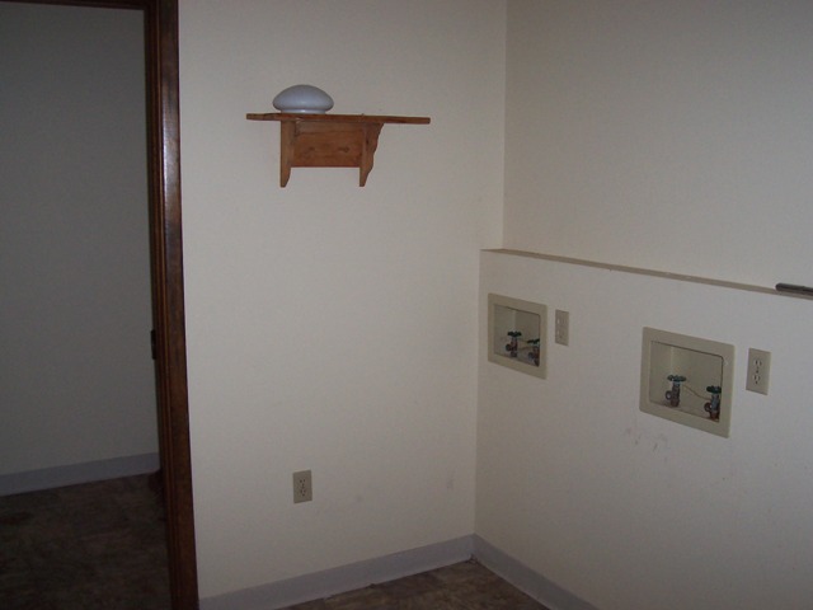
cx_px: 406
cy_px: 305
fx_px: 869
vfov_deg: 38.7
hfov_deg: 50.1
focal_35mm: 37
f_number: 2.8
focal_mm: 5.6
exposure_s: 1/60
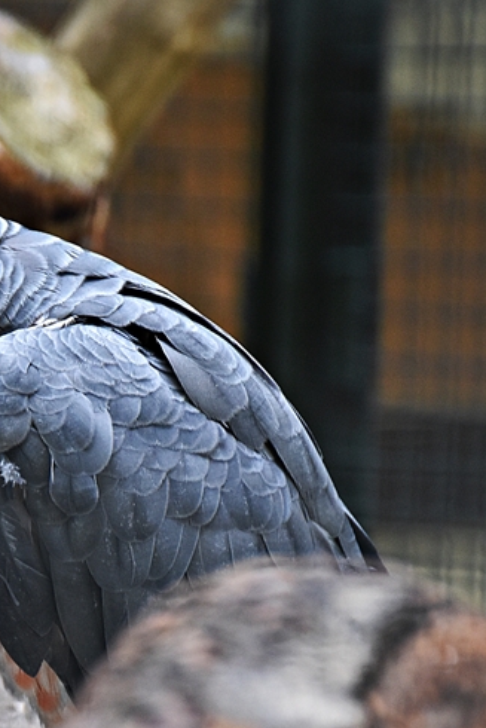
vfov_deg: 6.3
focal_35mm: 329
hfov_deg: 4.2
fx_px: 6658
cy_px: 454
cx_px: -46
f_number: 5.6
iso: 1100
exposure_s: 1/125
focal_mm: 105
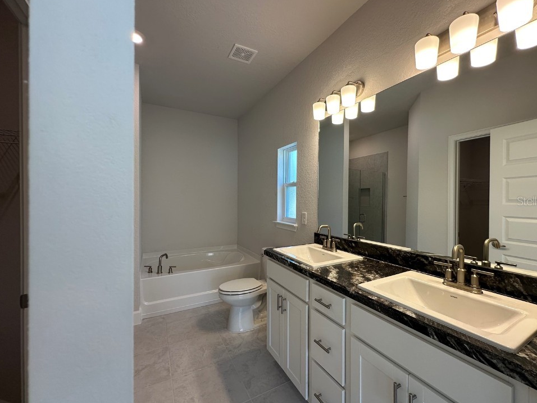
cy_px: 201
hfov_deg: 98.1
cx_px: 283
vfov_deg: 81.7
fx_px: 233
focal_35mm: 15
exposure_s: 1/120
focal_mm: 2.22
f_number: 2.2
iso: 100
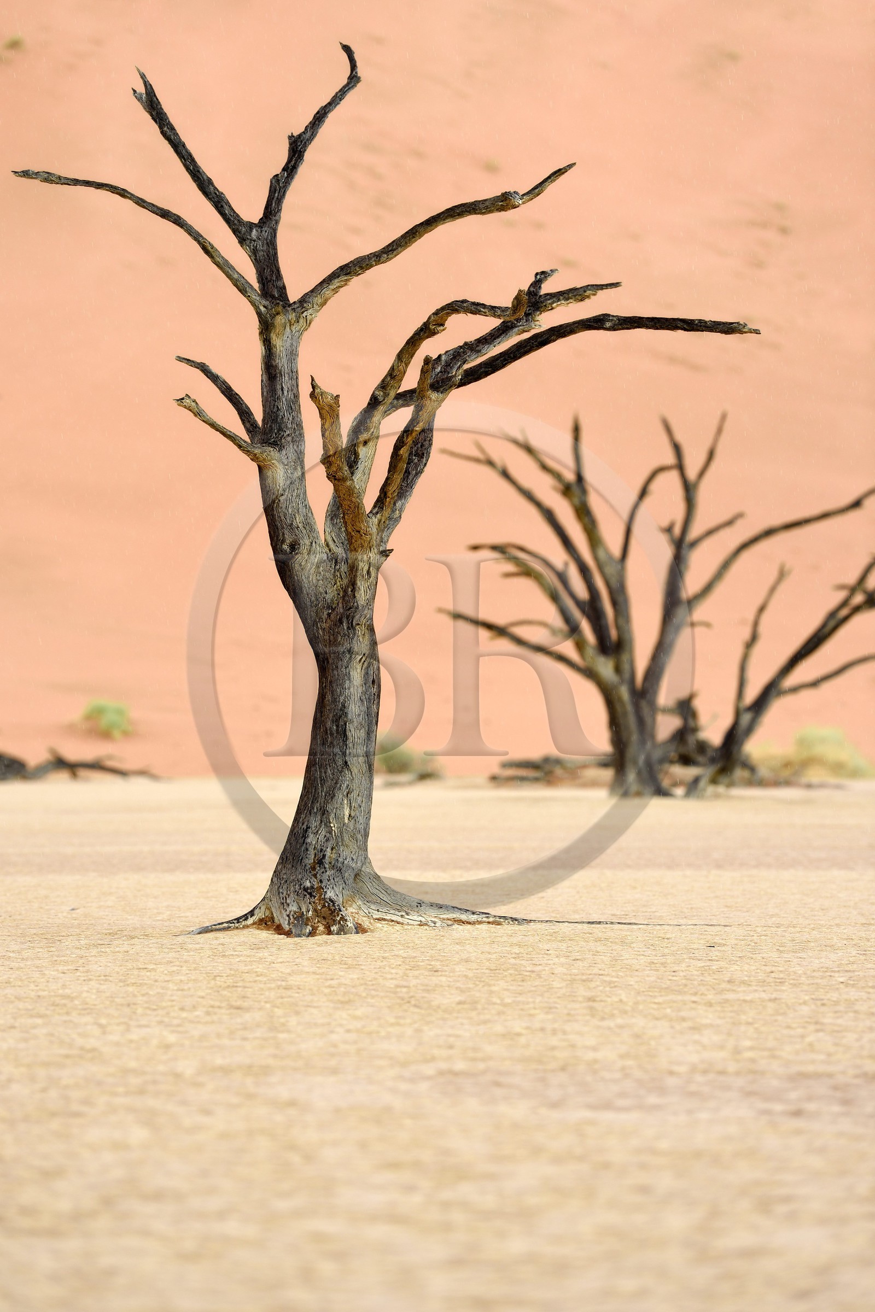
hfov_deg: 7.4
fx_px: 6744
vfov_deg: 11.1
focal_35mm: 185
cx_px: 438
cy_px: 656
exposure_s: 1/400
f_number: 4
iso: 100
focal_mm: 185
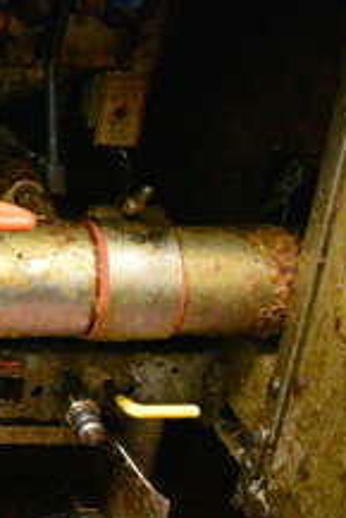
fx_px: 1094
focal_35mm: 76
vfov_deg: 26.6
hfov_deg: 15.5
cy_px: 255
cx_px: -272
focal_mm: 18
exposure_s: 1/125
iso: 7200
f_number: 3.5
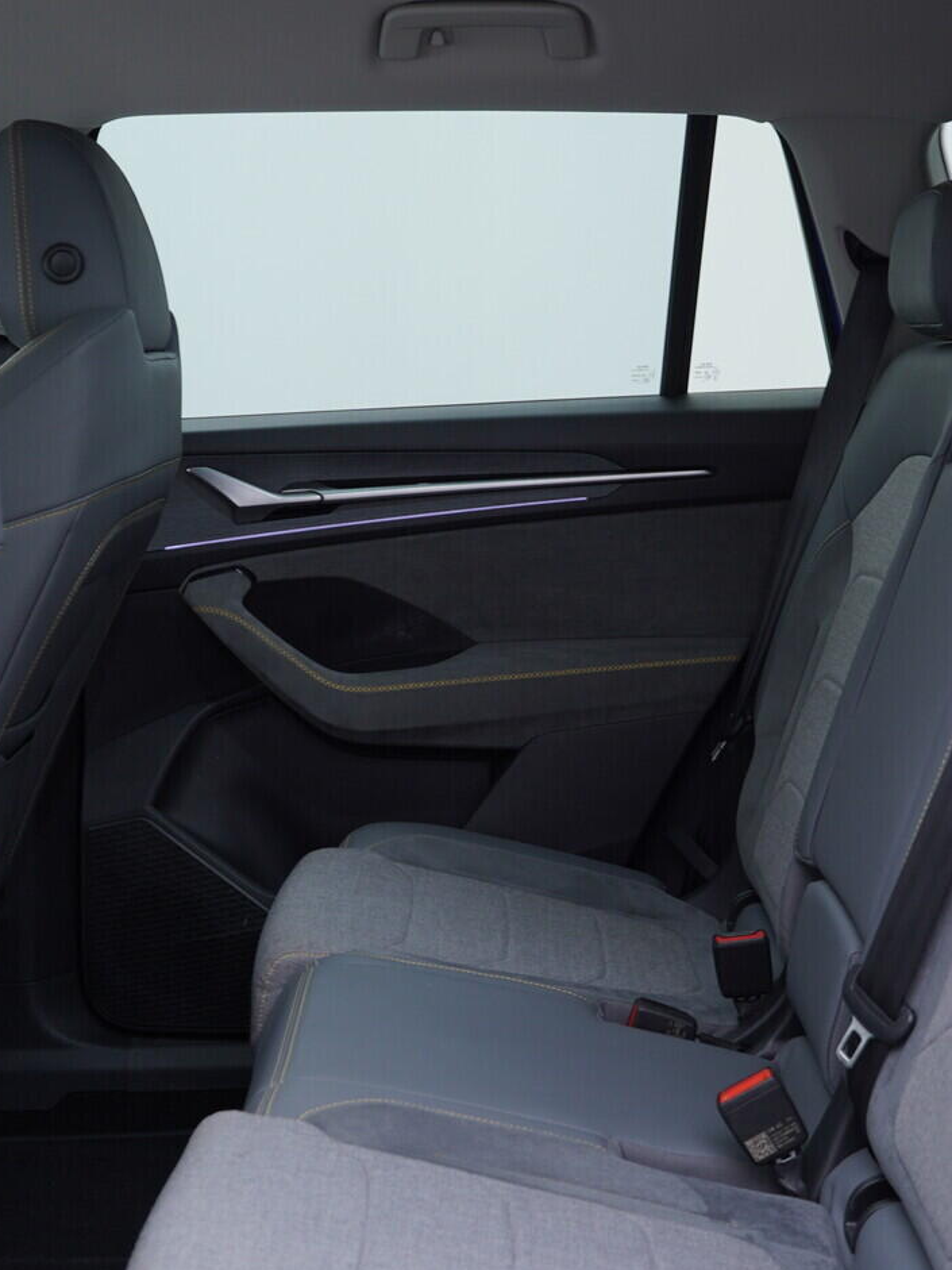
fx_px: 1943
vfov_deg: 36.2
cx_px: 478
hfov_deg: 27.5
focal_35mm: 53
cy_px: 638
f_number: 2.8
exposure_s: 1/40
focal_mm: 24
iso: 160
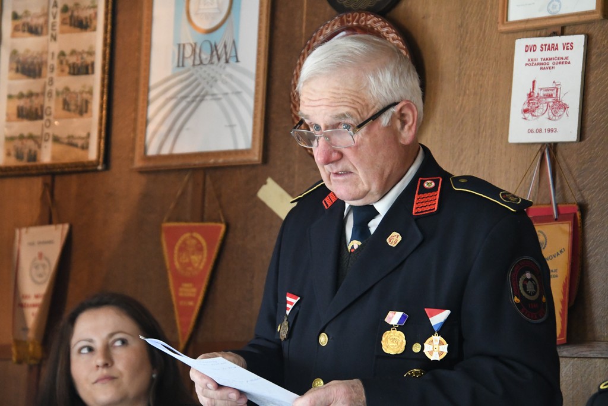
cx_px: 304
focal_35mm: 174
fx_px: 2939
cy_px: 203
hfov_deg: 11.8
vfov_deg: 7.9
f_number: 5
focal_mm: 116
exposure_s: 1/125
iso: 6400
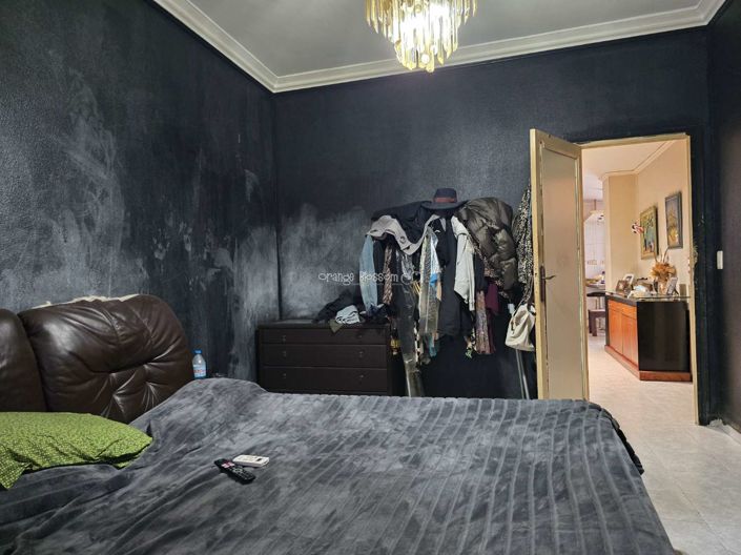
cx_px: 370
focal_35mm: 23
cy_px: 278
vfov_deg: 58.8
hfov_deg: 74.0
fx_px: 492
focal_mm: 6.3
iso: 1250
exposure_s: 1/50
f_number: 1.7
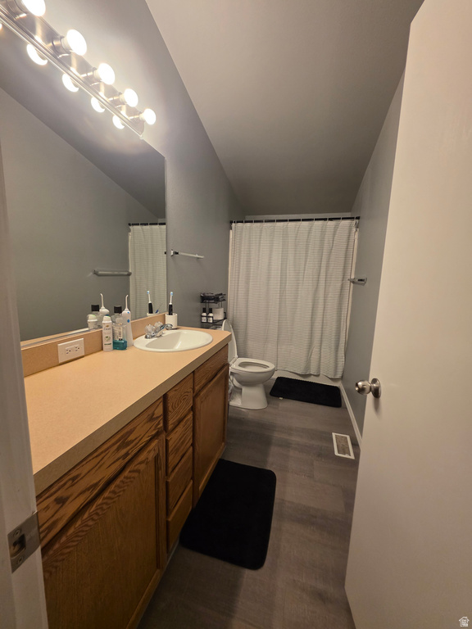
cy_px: 314
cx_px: 236
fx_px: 236
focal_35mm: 13
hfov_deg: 89.9
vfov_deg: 106.2
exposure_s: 1/120
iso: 200
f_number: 1.9
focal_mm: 2.2
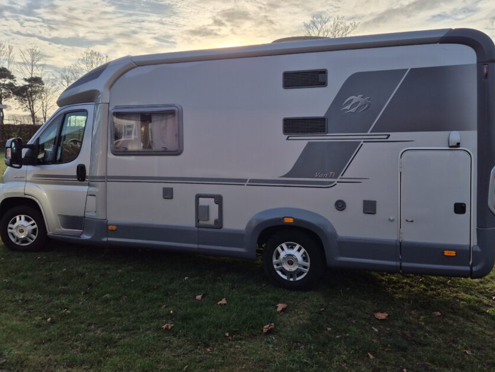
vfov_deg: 49.6
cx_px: 274
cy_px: 157
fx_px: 400
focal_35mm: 28
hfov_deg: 63.3
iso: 25
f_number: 1.8
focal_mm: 5.4
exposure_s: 1/3048
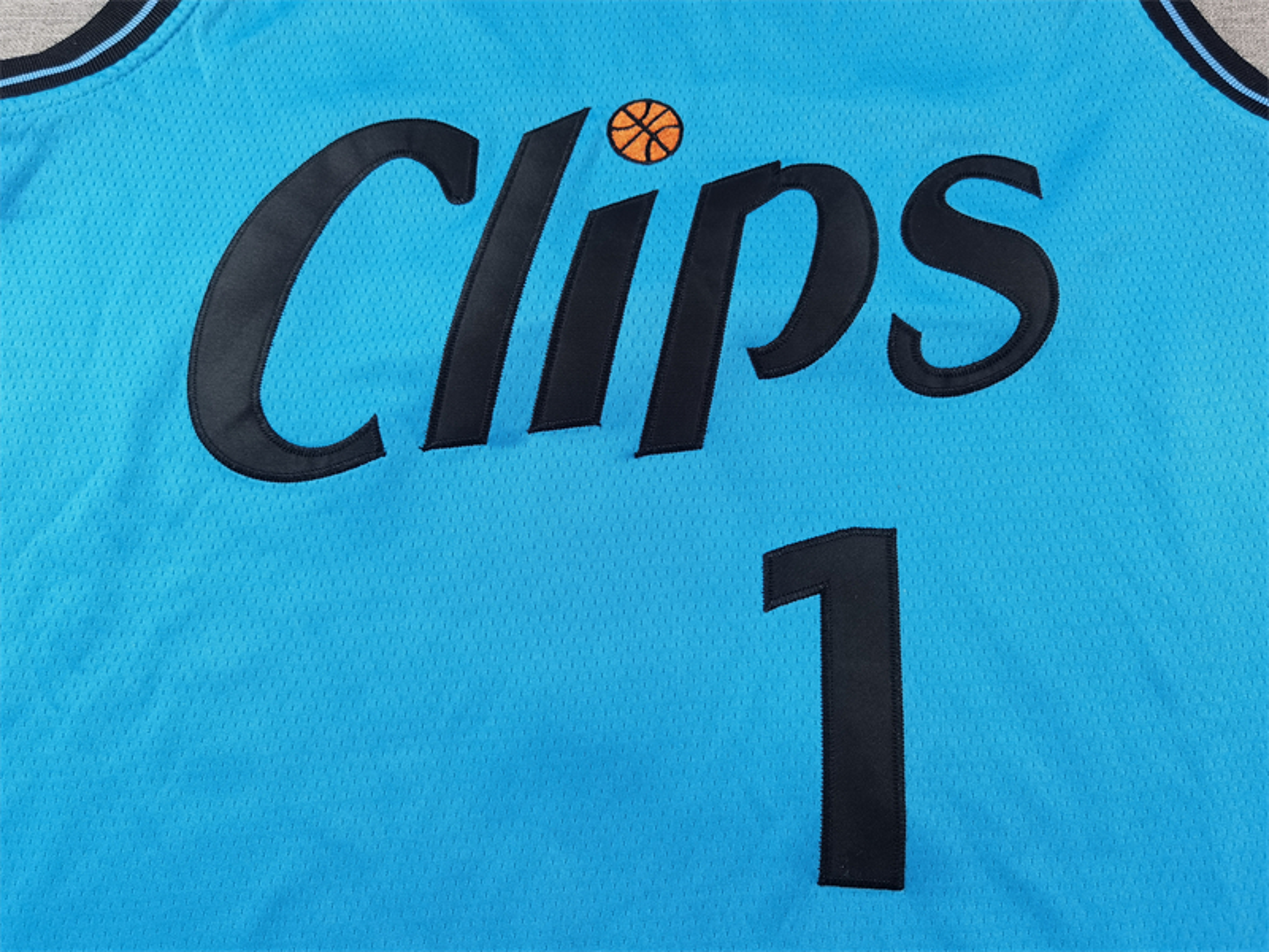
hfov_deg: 65.3
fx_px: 990
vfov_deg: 51.4
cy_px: 476
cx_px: 634
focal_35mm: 27
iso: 50
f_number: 1.9
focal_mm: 6.71
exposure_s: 1/147
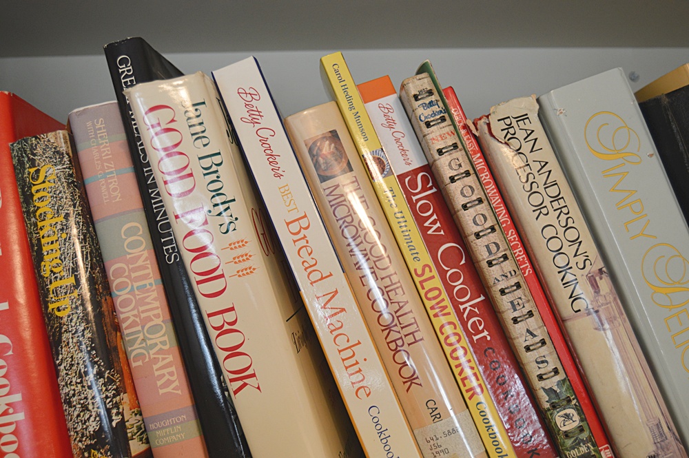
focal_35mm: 39
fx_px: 746
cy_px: 229
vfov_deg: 34.2
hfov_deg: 49.6
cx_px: 344
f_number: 4
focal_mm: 26
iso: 560
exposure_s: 1/60
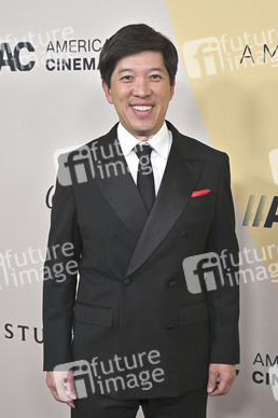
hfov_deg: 19.7
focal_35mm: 69
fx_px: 801
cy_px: 214
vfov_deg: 29.3
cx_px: 140
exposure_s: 1/320
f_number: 6.3
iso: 2000
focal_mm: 67
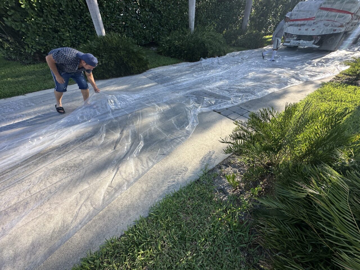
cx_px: 180
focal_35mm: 14
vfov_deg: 85.7
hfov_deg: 102.1
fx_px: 146
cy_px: 135
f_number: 2.2
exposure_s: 1/612
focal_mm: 2.22
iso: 40
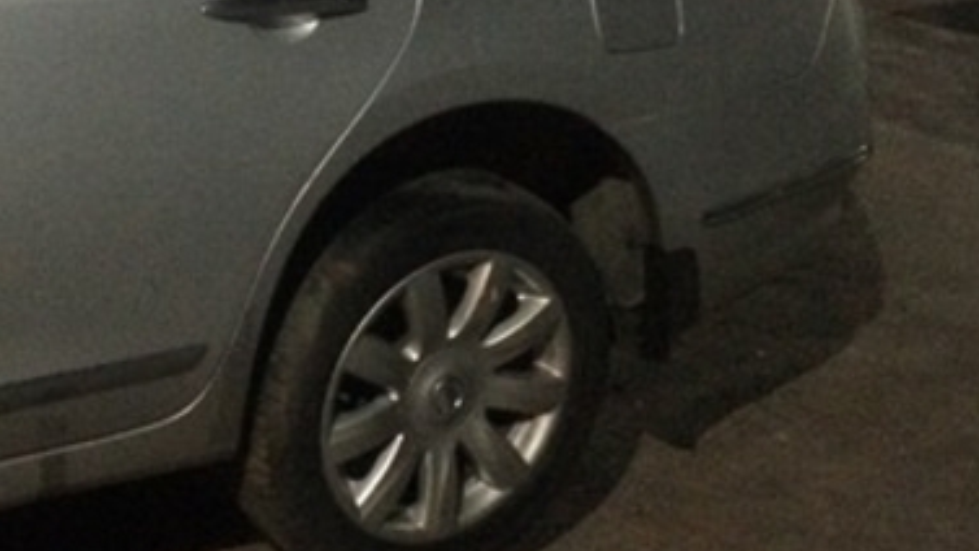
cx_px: 309
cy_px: 65
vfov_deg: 17.7
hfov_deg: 31.1
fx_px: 1739
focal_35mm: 67
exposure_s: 1/17
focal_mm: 4.15
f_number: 2.2
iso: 1000
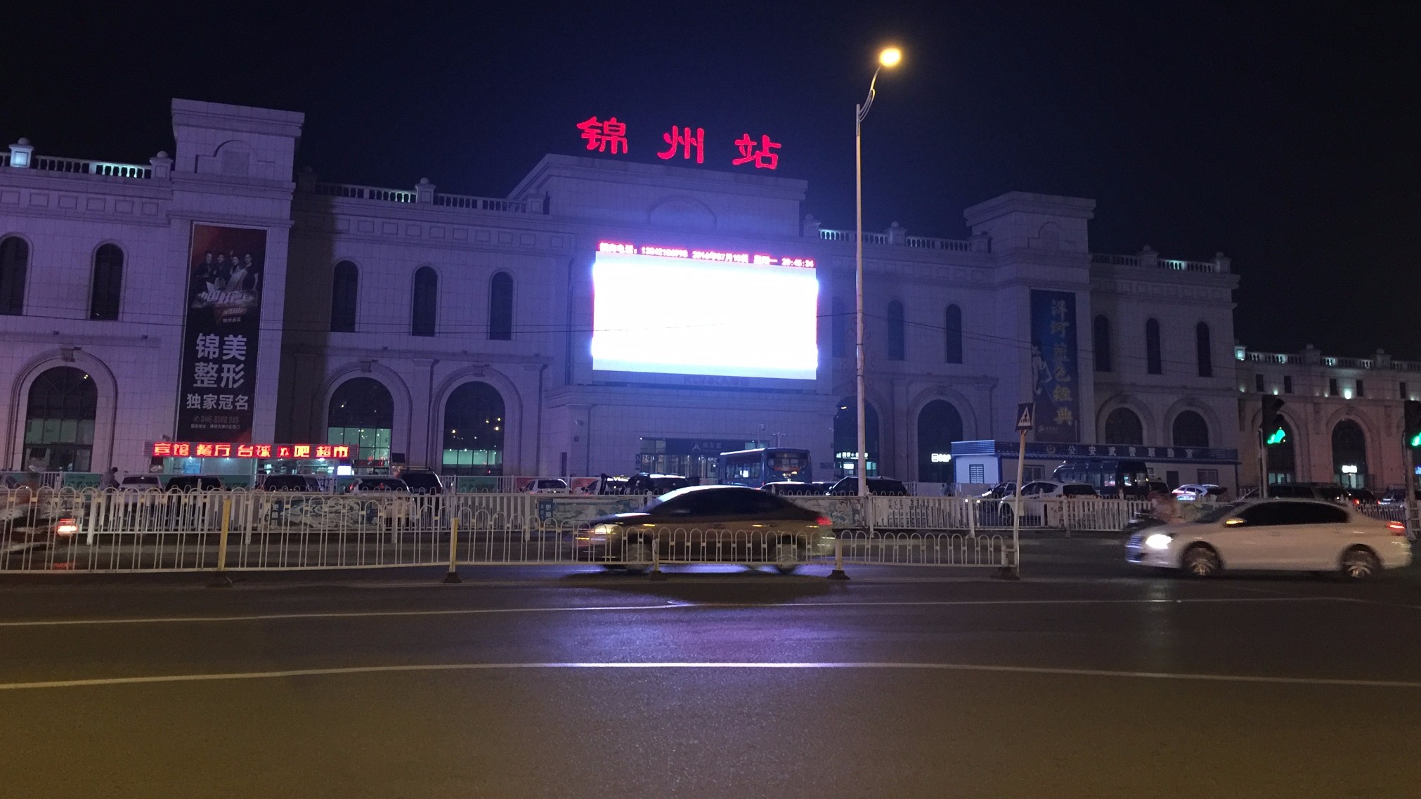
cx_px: 710
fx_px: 1206
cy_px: 287
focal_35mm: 32
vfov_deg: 36.4
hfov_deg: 61.0
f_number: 2.2
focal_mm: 4.15
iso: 160
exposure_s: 1/8
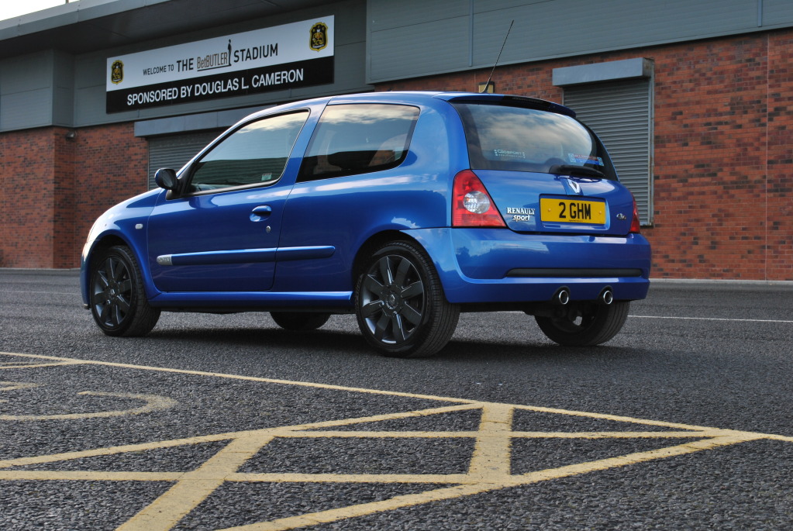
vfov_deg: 22.7
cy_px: 266
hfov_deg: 33.4
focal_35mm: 60
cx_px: 396
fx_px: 1323
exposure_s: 1/40
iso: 100
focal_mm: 40
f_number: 9
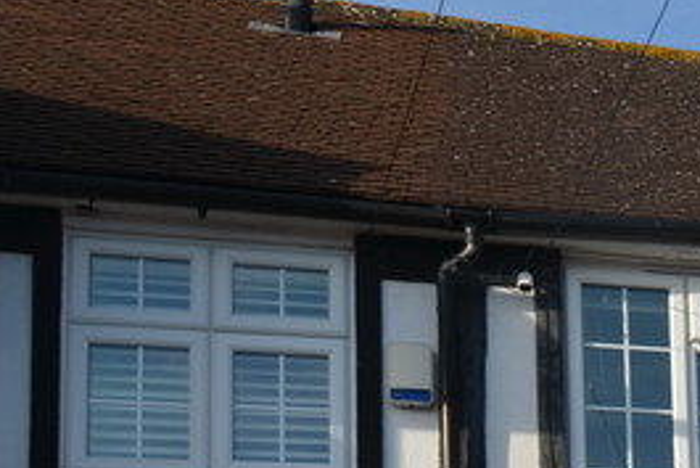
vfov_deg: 15.4
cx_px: 1223
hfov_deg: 19.5
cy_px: 738
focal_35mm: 81
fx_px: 1576
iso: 140
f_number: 8
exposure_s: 1/250
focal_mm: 14
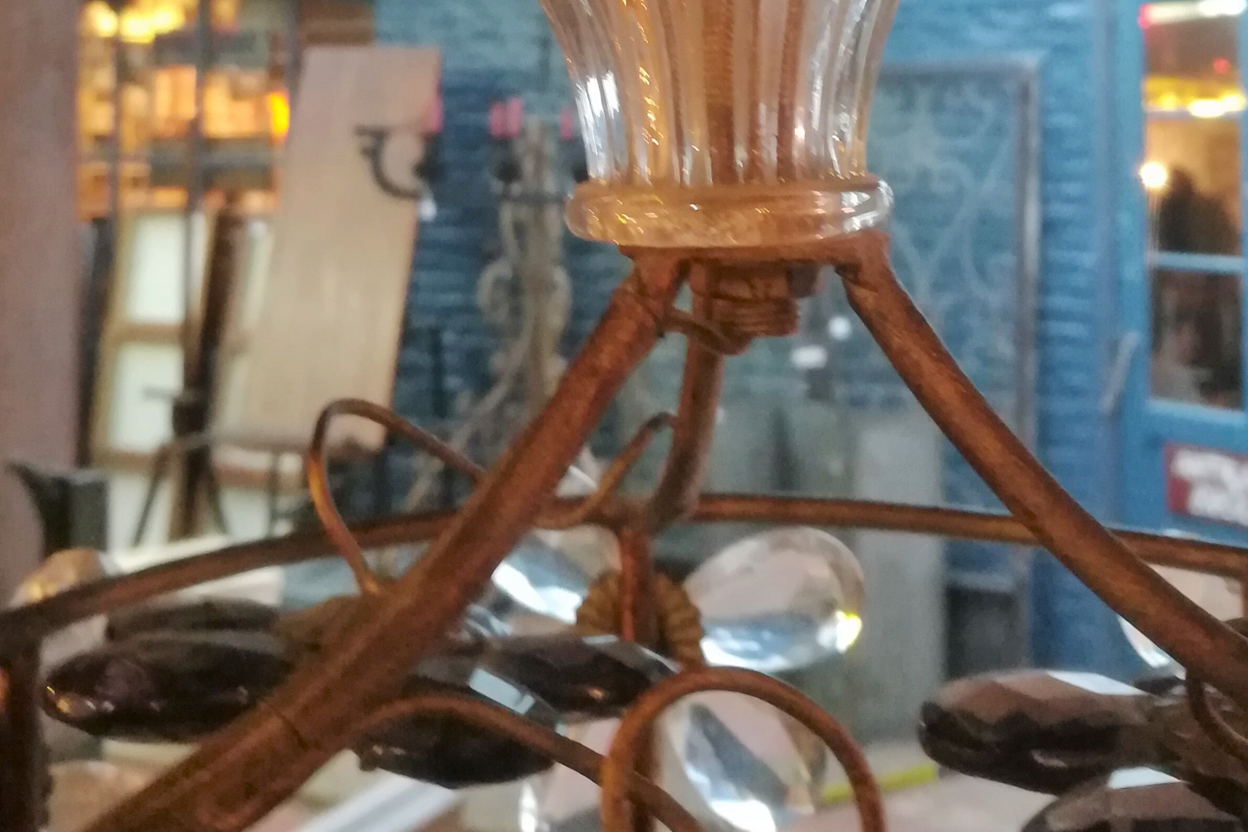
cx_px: 647
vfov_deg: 29.1
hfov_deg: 45.4
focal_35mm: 43
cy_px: -10
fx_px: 1491
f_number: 2.2
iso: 640
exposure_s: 1/20
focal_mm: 3.83
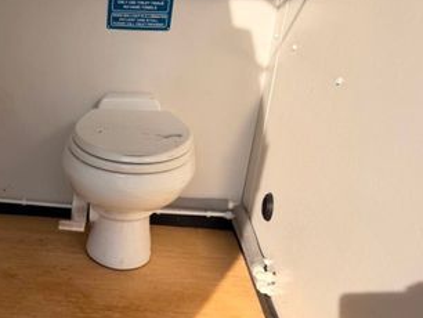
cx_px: 33
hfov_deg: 37.4
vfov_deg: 30.7
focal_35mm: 47
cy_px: 213
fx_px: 575
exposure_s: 1/6711
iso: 100
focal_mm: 6.76
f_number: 1.78
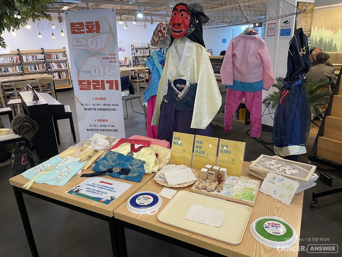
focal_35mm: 26
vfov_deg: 53.1
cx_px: 171
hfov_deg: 67.3
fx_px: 257
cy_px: 128
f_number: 1.6
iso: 100
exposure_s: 1/60
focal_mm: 4.2
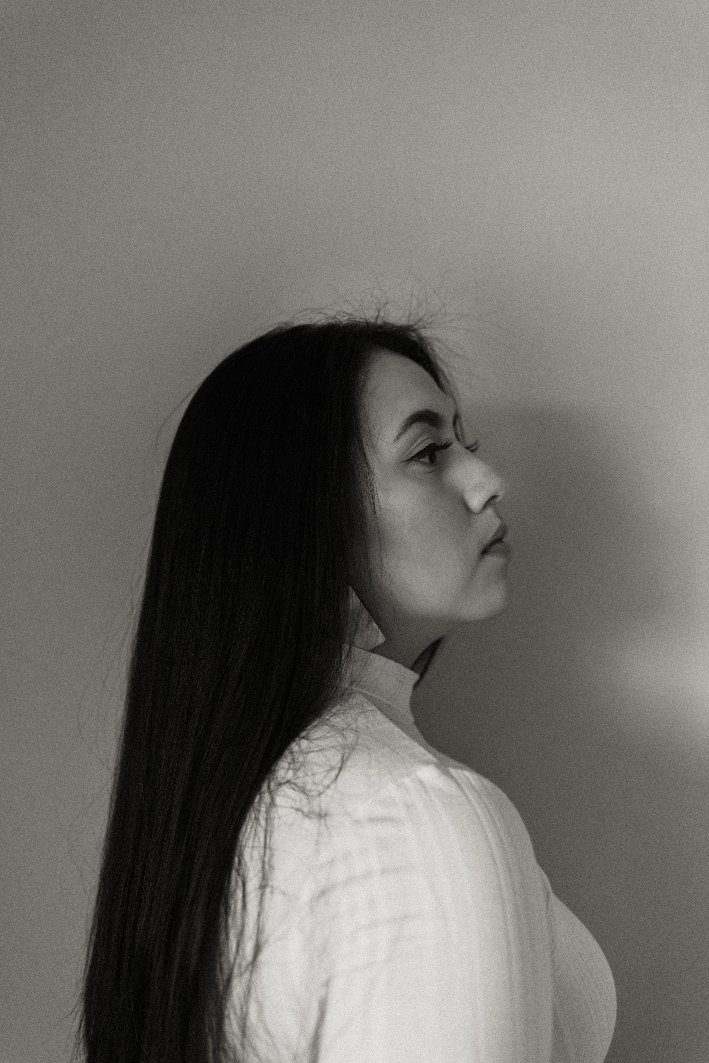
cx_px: 354
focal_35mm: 35
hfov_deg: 37.9
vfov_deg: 54.4
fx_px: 1034
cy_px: 532
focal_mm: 35
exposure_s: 1/1000
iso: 1000
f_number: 1.8
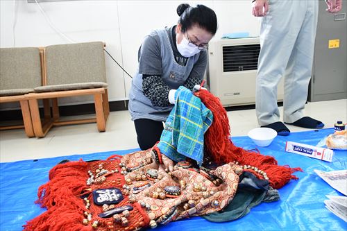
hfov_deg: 57.2
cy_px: 116
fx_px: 318
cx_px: 174
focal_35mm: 33
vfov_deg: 39.9
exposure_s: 1/250
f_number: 5
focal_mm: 22
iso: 4500
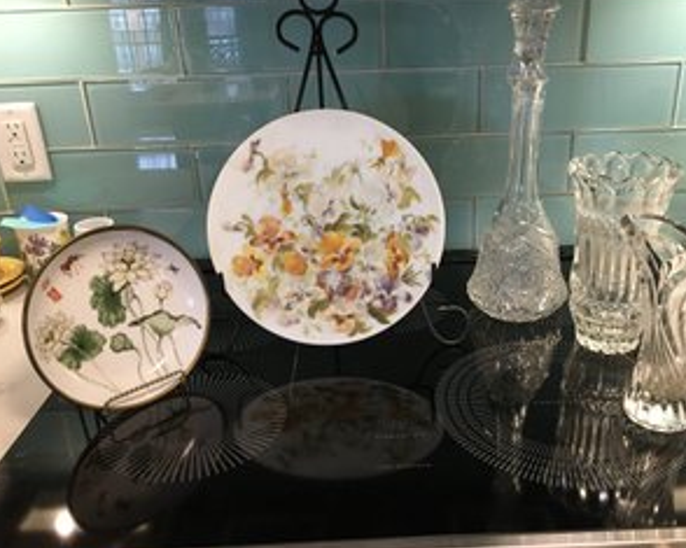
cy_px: 272
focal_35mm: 33
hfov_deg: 54.1
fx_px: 670
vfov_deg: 44.5
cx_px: 386
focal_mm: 4.15
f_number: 2.2
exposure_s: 1/30
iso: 125
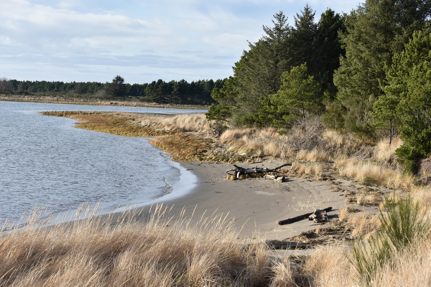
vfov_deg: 18.9
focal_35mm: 72
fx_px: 862
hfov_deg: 28.1
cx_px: 216
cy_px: 144
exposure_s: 1/200
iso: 100
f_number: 7.1
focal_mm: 72
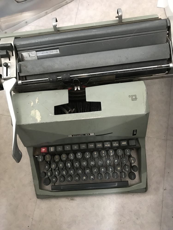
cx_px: 86
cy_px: 115
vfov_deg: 63.4
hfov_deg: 49.7
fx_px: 187
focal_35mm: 28
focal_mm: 3.99
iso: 100
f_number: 1.8
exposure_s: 1/13
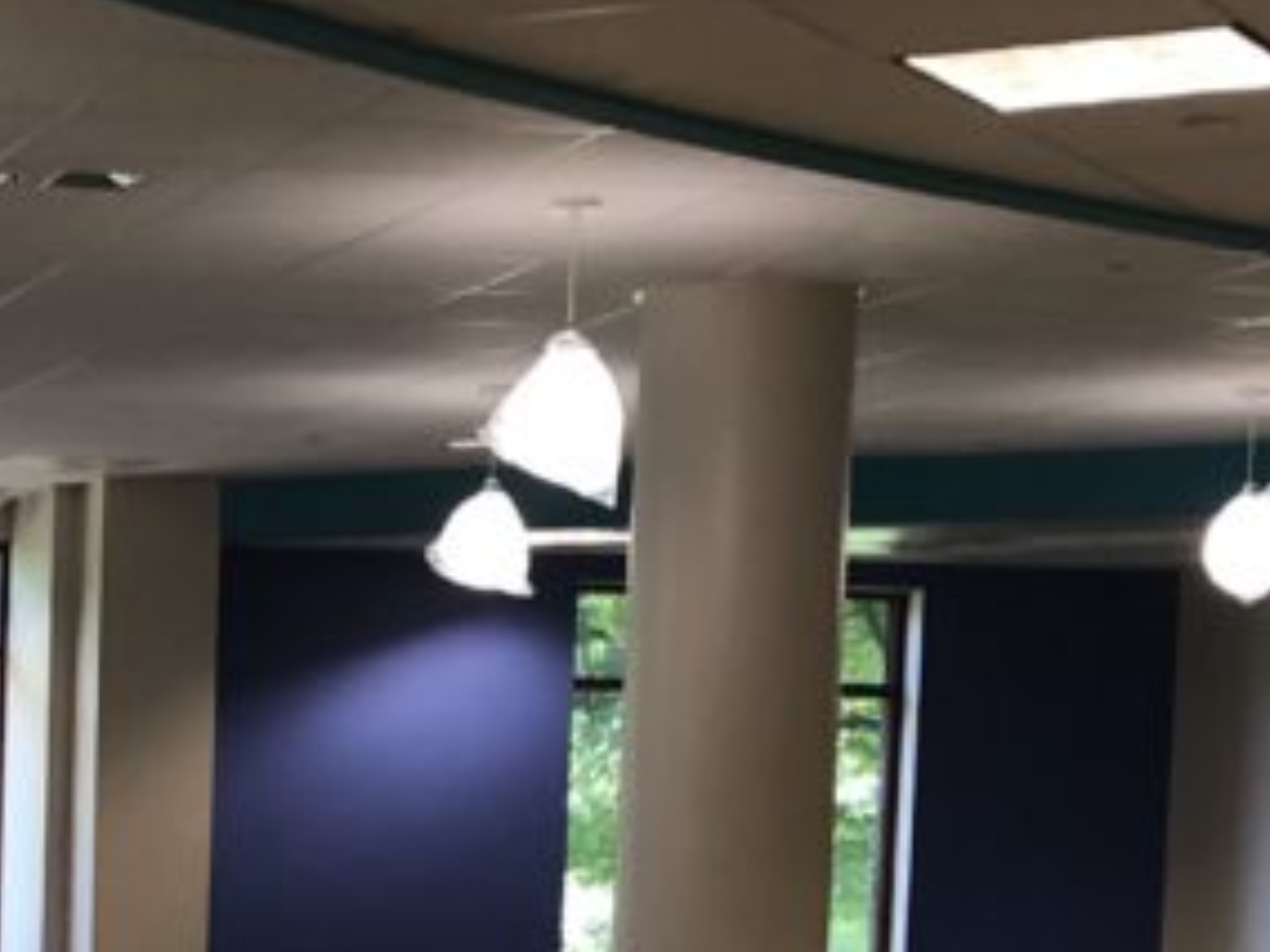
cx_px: -362
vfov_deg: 14.0
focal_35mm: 101
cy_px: 1314
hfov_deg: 18.2
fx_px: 3706
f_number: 1.8
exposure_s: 1/24
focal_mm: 3.99
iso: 40
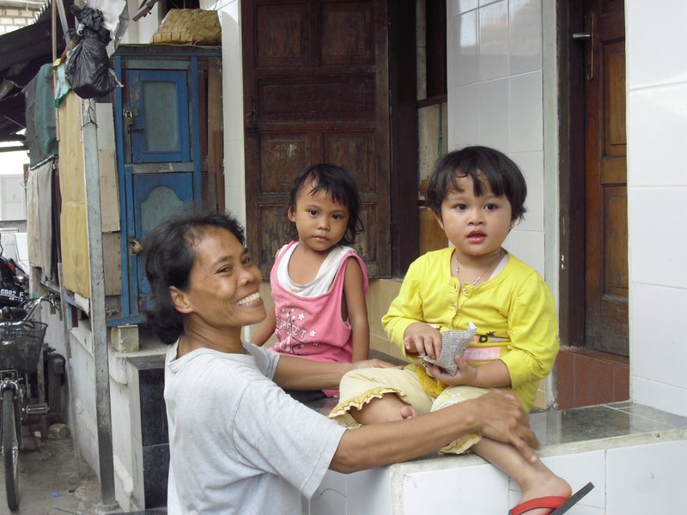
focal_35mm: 55
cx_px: 344
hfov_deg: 34.9
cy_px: 258
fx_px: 1092
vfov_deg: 26.6
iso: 100
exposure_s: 1/125
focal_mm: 9
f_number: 3.4
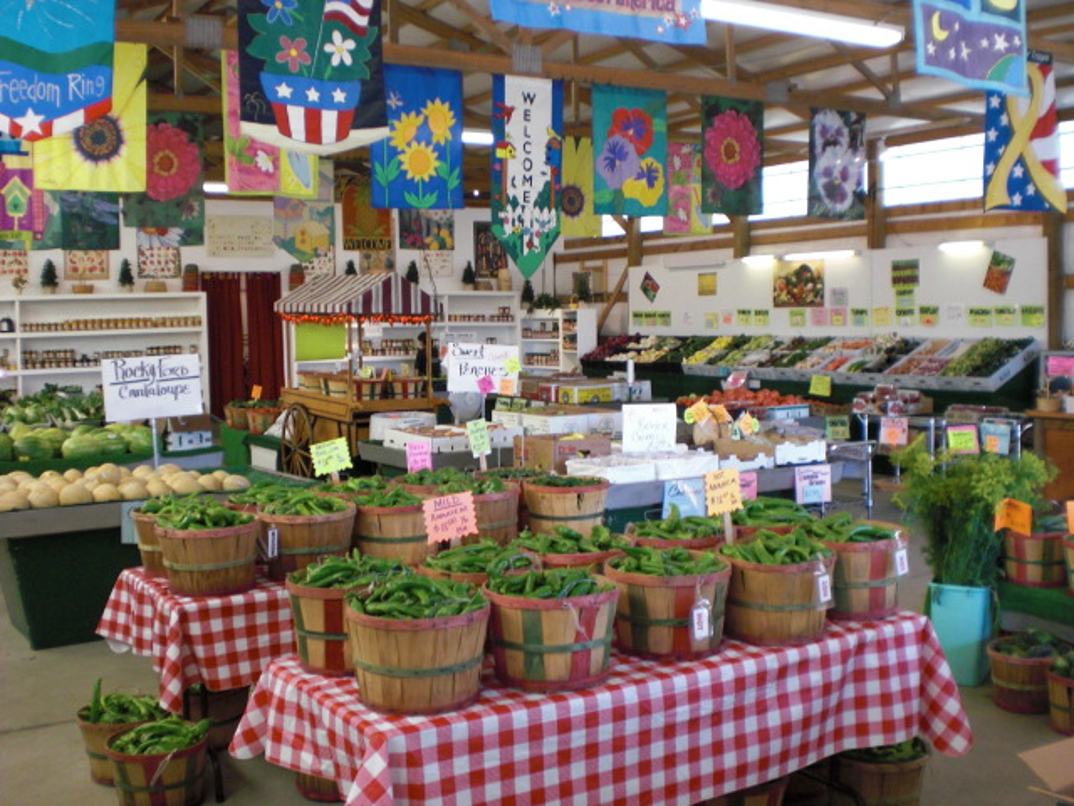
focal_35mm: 38
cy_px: 403
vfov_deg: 37.7
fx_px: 1179
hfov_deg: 49.0
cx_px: 537
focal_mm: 6.3
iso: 200
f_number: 3.1
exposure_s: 1/60
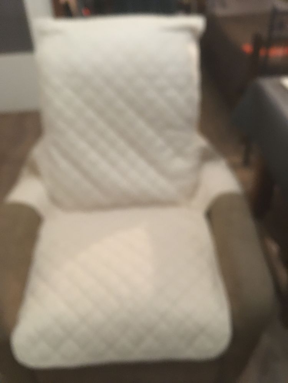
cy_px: 192
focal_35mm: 29
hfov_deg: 48.2
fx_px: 322
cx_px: 144
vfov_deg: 61.7
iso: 400
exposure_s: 1/17
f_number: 2.2
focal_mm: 4.15
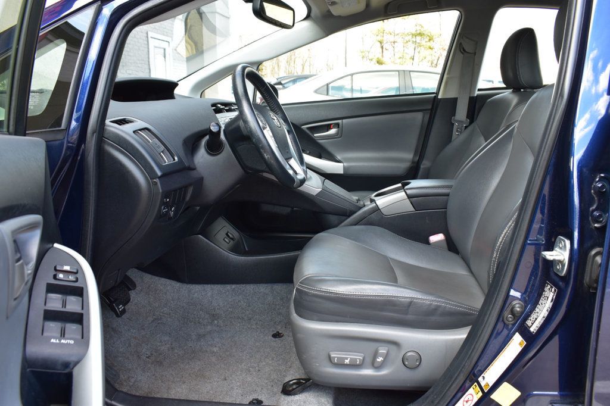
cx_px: 305
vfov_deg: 43.6
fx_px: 508
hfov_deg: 61.9
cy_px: 203
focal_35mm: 30
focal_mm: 20
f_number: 8
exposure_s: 1/80
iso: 400
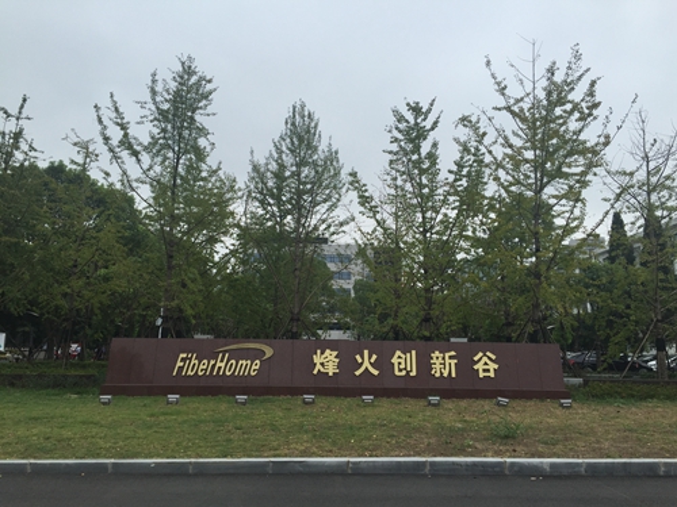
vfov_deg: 48.2
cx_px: 338
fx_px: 567
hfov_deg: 61.7
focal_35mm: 29
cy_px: 254
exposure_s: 1/746
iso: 32
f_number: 2.2
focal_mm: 4.15
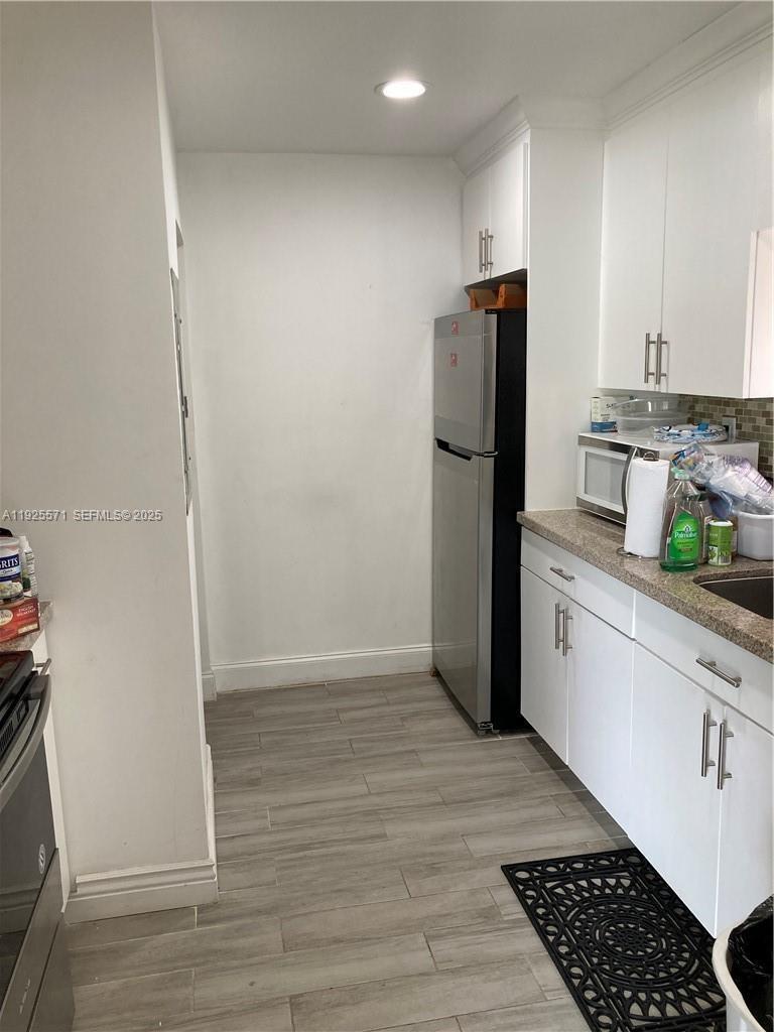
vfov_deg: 63.4
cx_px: 387
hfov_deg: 49.7
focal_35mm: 28
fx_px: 835
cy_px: 516
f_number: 1.8
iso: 64
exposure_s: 1/60
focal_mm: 3.99
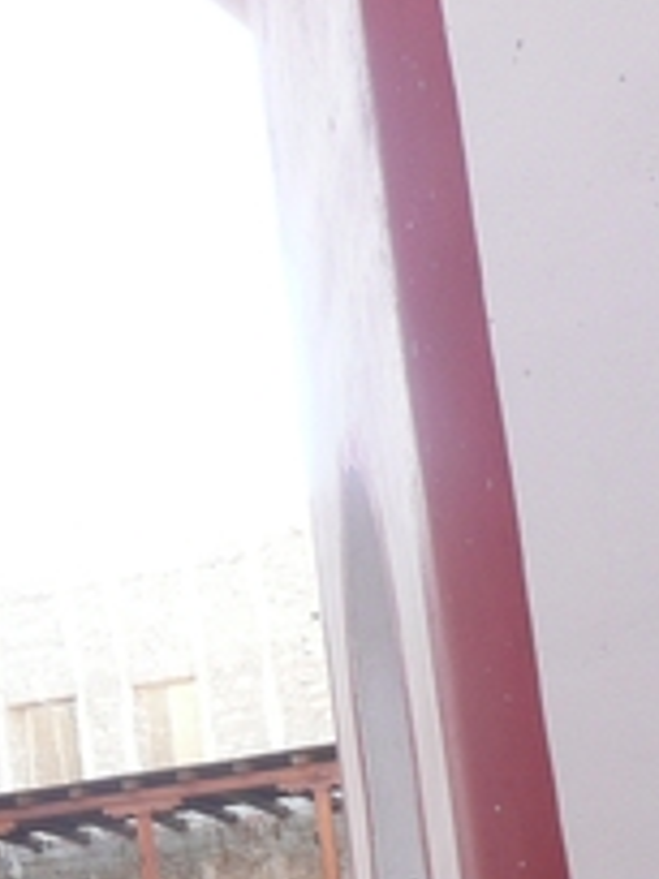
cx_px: -452
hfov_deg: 14.6
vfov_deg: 21.3
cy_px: 672
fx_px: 2310
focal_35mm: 91
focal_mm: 4.6
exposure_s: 1/60
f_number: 3.3
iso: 100
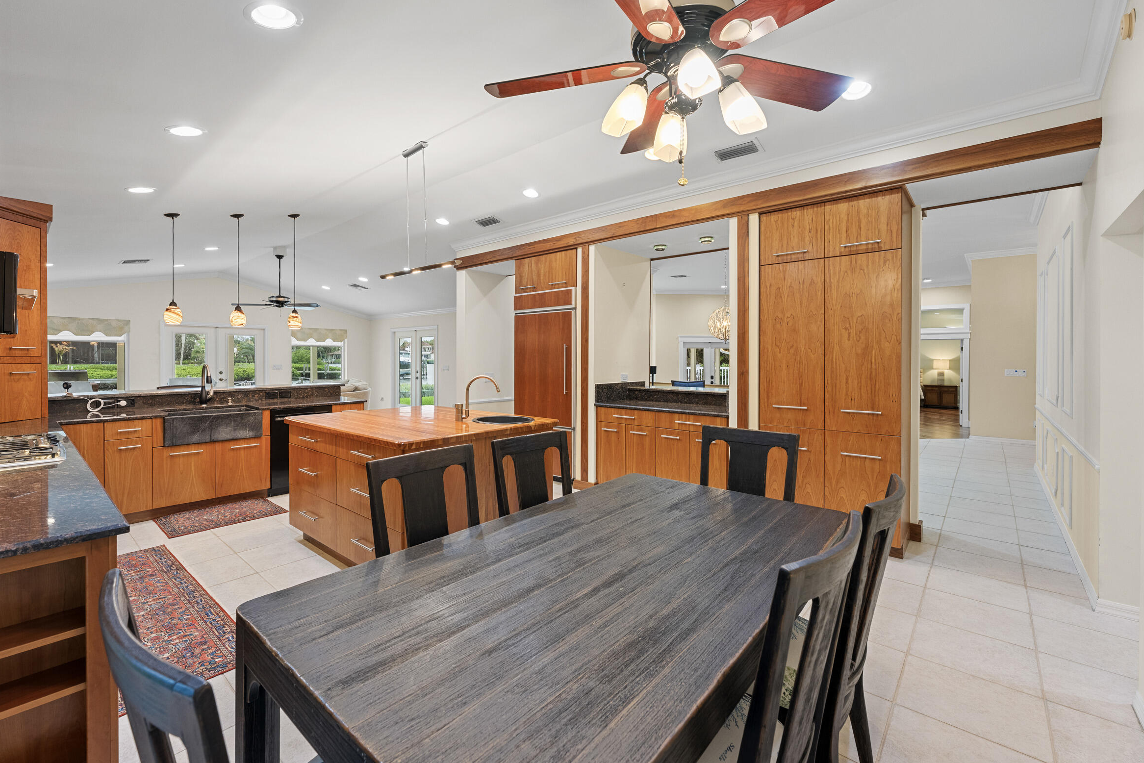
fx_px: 477
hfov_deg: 100.3
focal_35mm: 15
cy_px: 365
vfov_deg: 77.3
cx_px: 536
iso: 500
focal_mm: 14
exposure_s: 1/5
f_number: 7.1
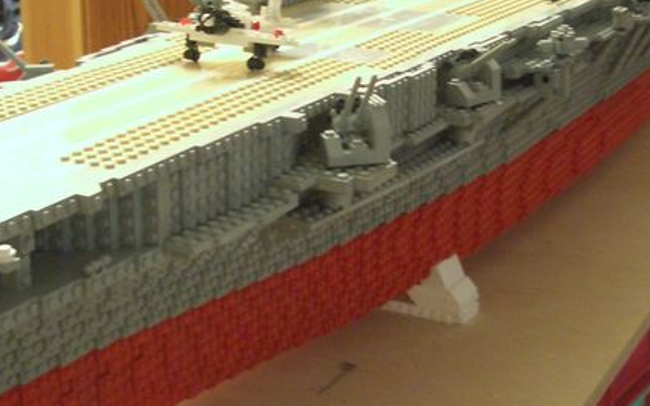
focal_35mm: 70
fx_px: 1240
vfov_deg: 18.6
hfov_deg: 29.4
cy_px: 256
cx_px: 297
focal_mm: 5.8
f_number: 2.6
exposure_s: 1/10
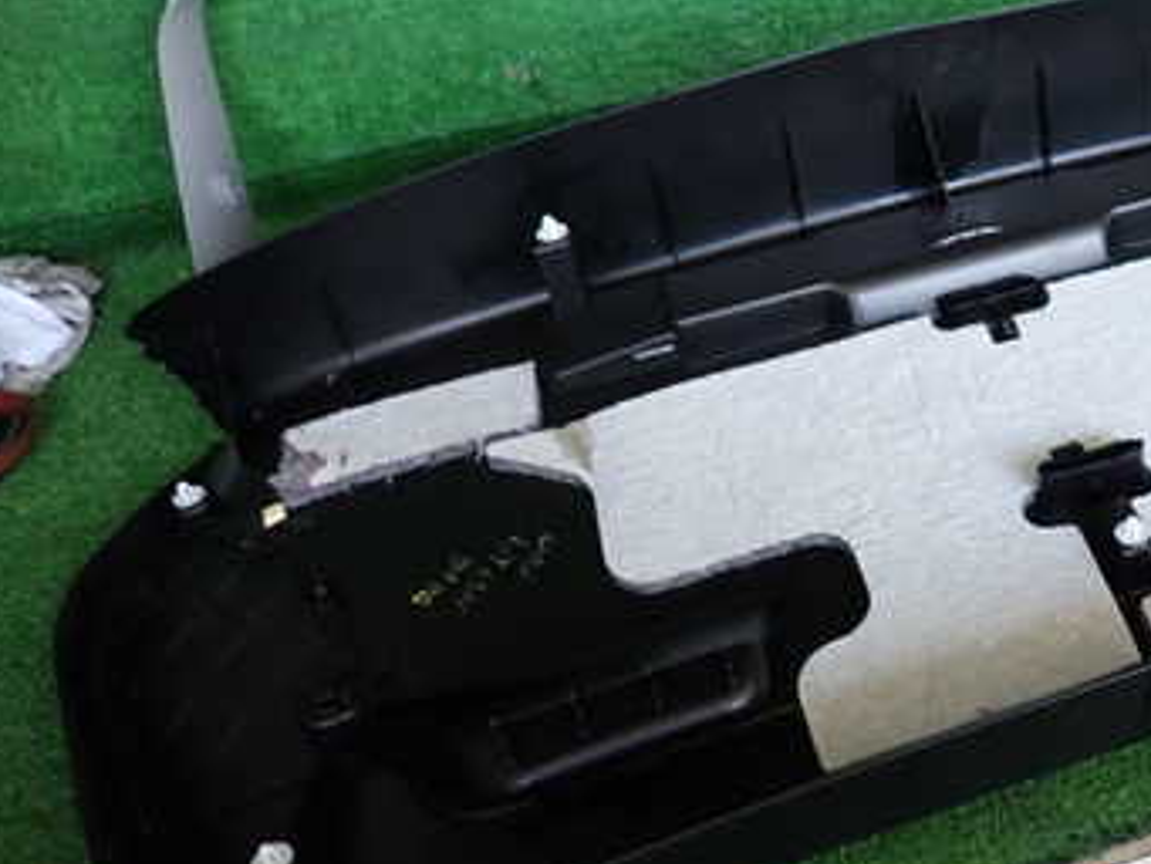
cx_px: 989
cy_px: 351
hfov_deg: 40.4
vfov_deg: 32.8
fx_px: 1464
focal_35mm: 44
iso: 200
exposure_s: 1/60
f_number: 2
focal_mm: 4.5
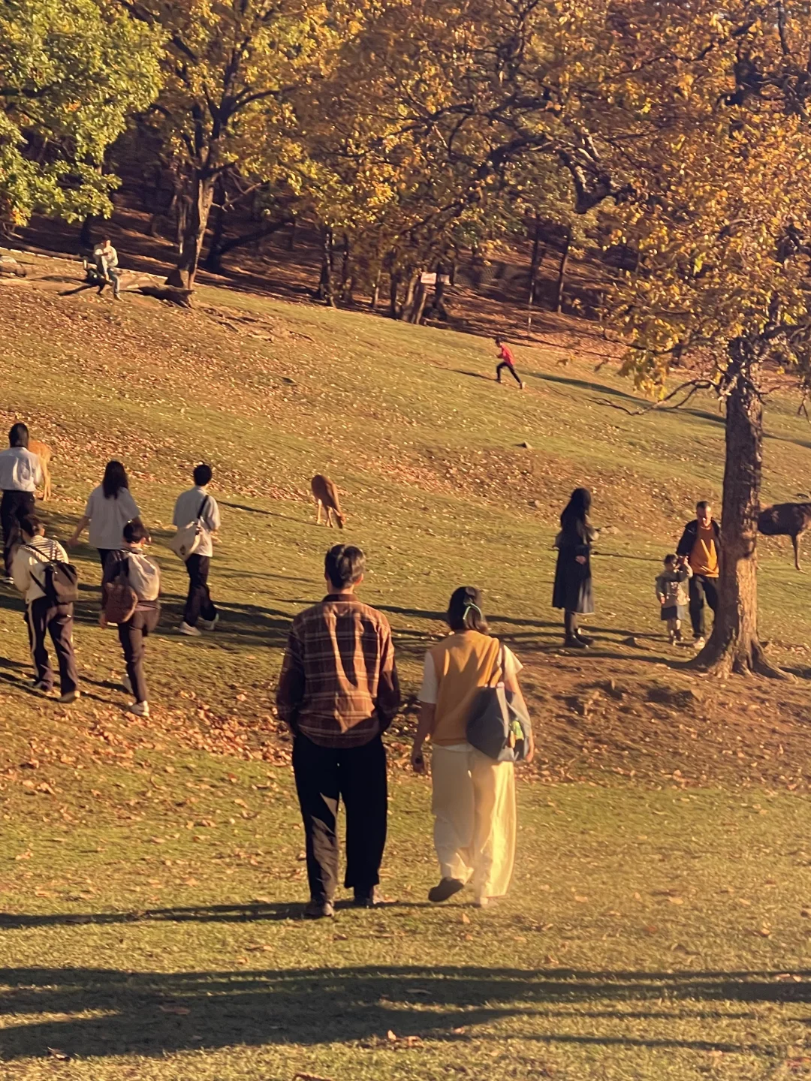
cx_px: 406
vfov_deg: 30.3
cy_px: 540
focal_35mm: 64
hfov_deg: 22.9
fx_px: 1999
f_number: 2.2
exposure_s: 1/121
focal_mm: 7.5
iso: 100
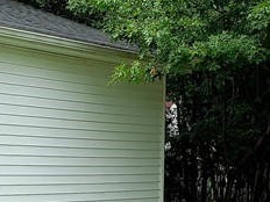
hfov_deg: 17.1
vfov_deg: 12.5
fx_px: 897
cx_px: 142
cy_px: 252
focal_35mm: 115
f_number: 2.4
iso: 50
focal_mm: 4.3
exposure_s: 1/701
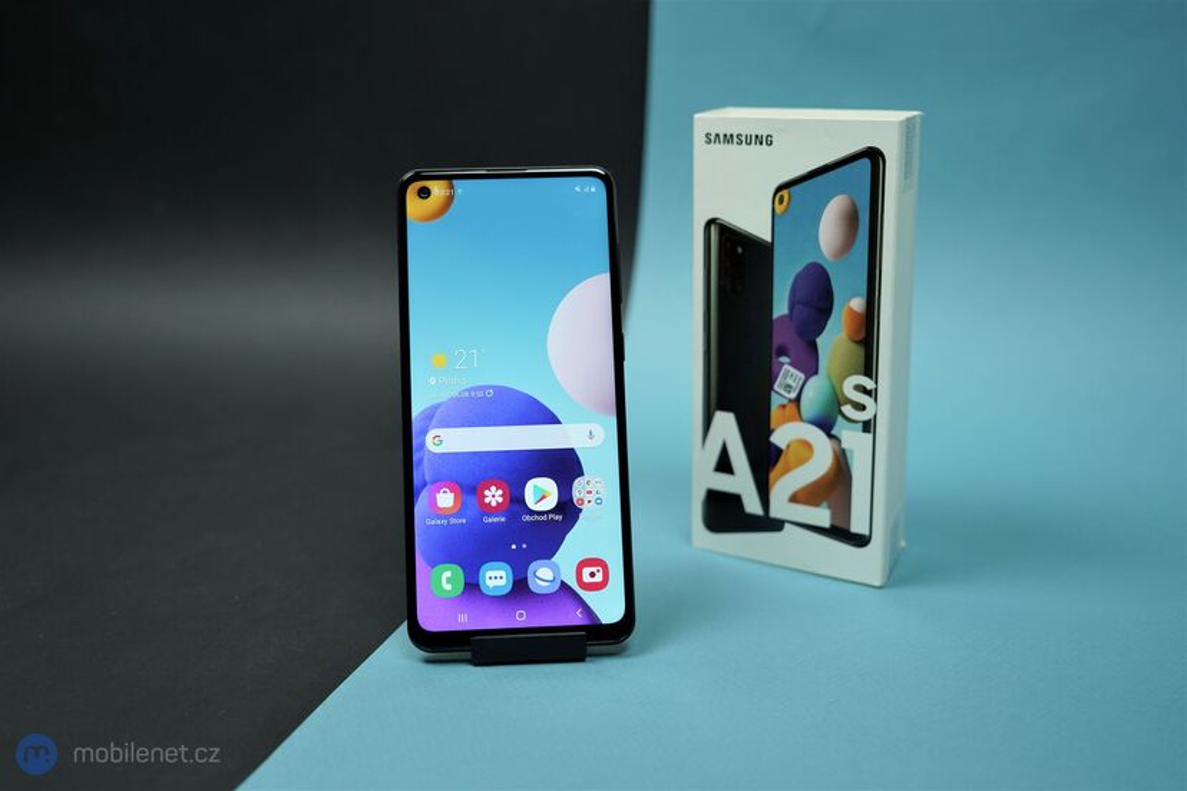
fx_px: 1319
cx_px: 594
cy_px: 396
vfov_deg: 33.4
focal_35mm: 40
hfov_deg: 48.5
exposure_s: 1/80
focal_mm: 40
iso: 200
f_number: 4
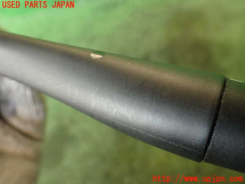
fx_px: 226
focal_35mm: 32
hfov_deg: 56.8
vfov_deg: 44.2
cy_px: 92
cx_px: 122
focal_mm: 5.79
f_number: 2.4
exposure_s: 1/40
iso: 200
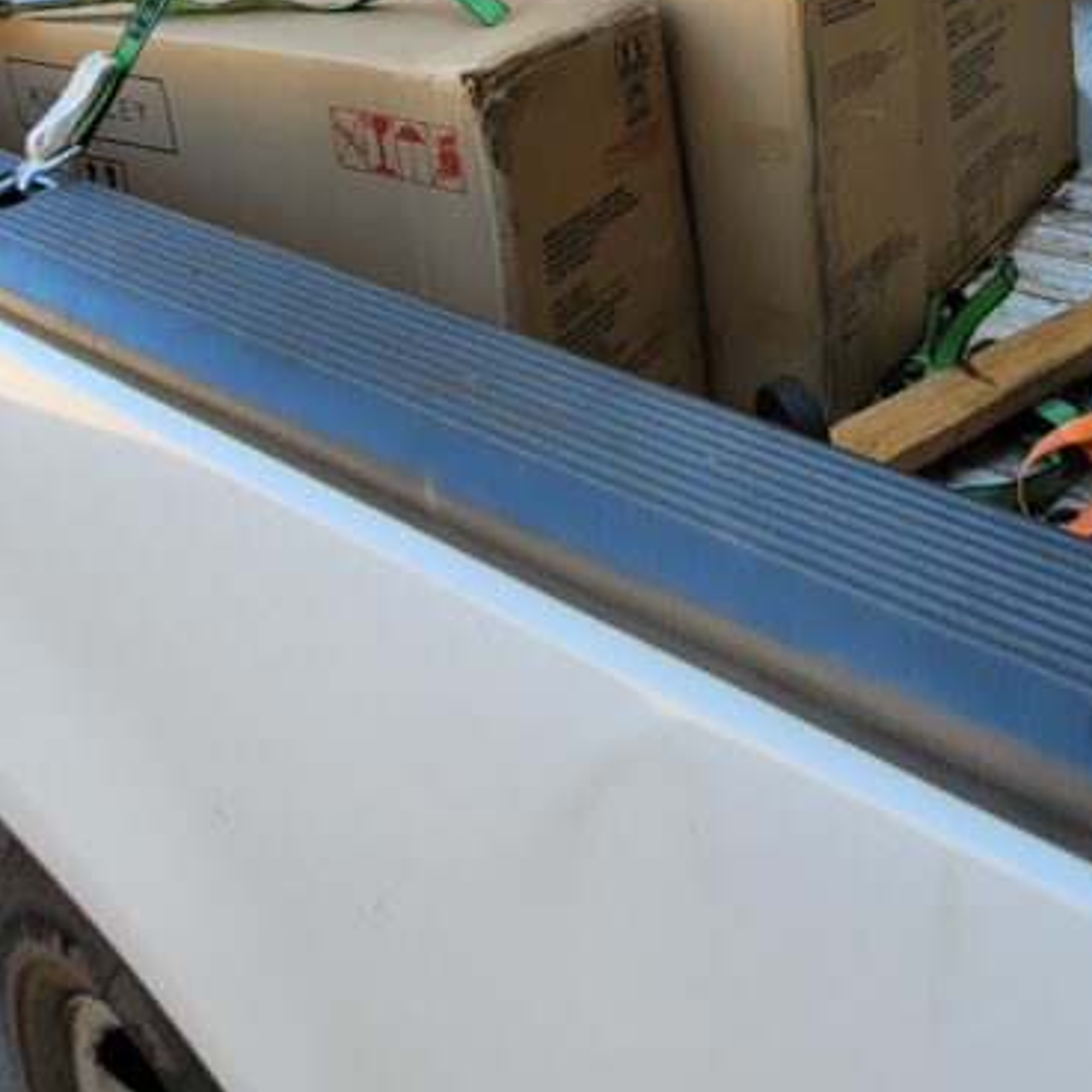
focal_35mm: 32
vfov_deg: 41.4
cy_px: -92
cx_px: 852
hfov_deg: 48.6
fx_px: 1142
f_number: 2.2
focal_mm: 1.74
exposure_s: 1/171
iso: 40
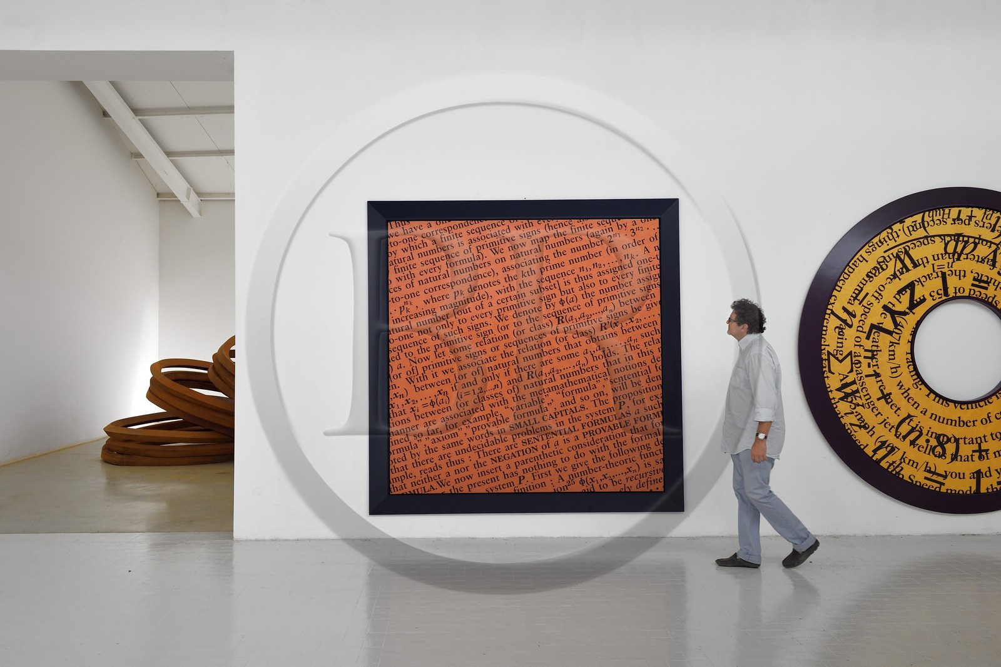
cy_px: 334
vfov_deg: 44.9
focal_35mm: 29
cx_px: 500
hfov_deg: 63.7
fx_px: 806
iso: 400
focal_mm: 29
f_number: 7.1
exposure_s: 1/125
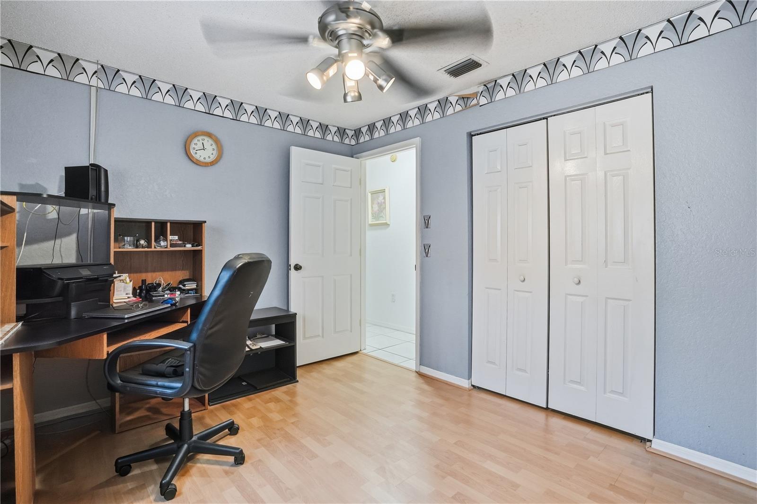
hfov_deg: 96.8
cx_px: 378
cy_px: 252
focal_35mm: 16
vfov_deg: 73.7
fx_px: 336
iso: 2000
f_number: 4
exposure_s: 1/500
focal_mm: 16
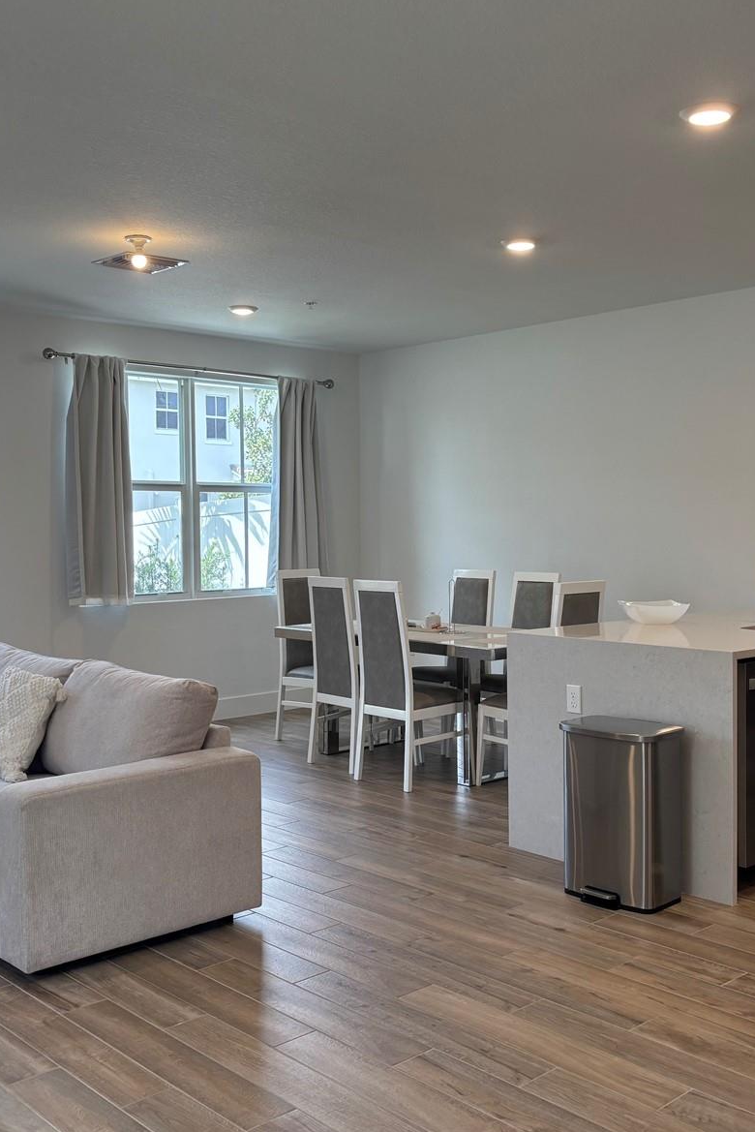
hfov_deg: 36.0
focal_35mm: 37
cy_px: 561
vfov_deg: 51.9
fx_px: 1163
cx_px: 393
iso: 64
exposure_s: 1/120
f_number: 1.6
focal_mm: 5.96
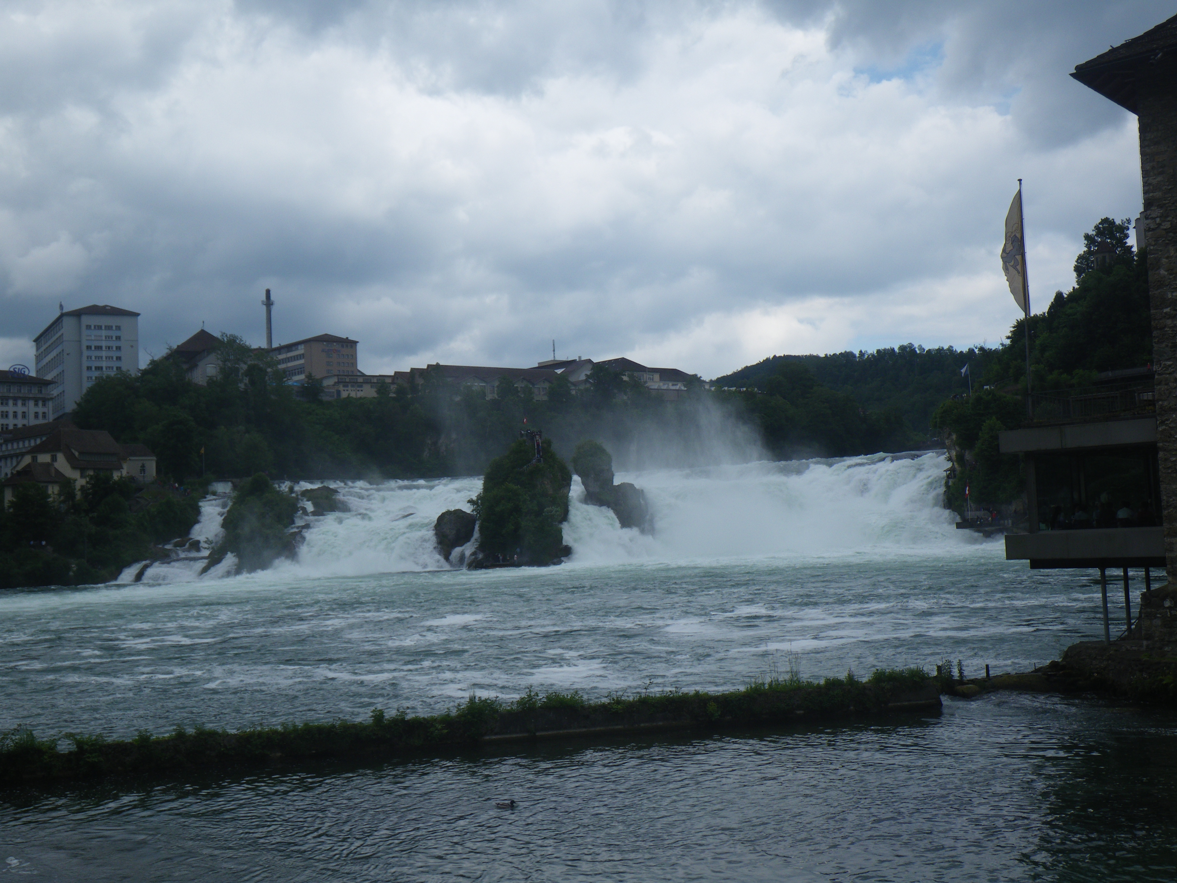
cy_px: 442
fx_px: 1428
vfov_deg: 34.3
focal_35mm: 42
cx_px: 588
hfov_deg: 44.8
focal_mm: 7.5
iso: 50
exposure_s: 1/320
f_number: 5
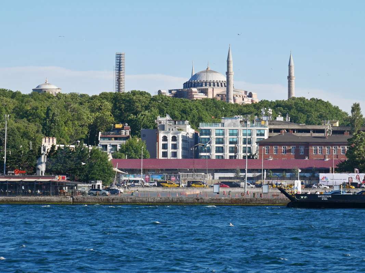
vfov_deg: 12.3
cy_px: 136
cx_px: 182
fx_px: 1265
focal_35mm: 120
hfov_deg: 16.4
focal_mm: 60
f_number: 7.1
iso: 200
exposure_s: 1/400
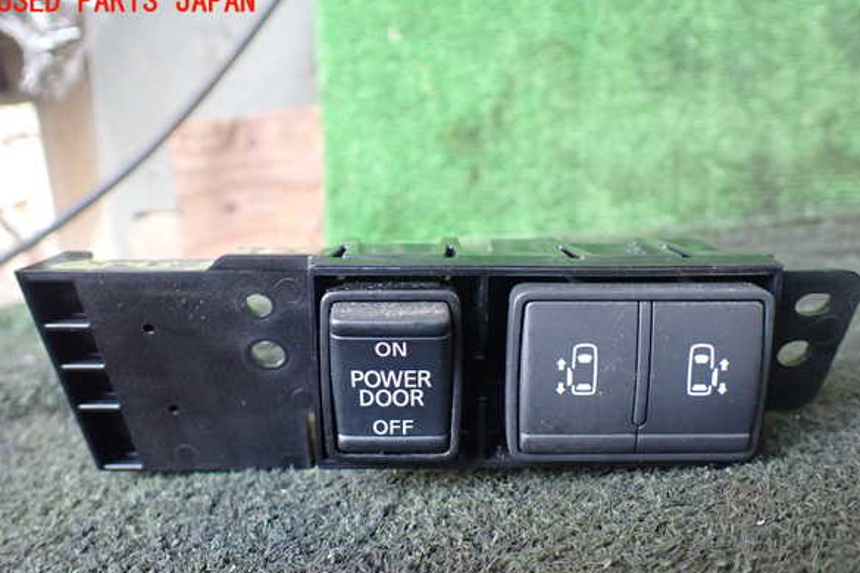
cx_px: 429
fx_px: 764
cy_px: 314
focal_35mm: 32
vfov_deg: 41.1
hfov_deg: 58.7
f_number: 2.3
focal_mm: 5.4
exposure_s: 1/100
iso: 800
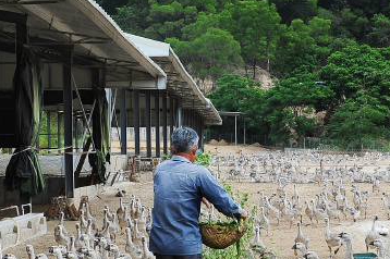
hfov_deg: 18.0
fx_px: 1234
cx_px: 197
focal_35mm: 114
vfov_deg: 11.9
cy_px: 220
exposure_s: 1/250
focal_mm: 34
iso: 200
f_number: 8
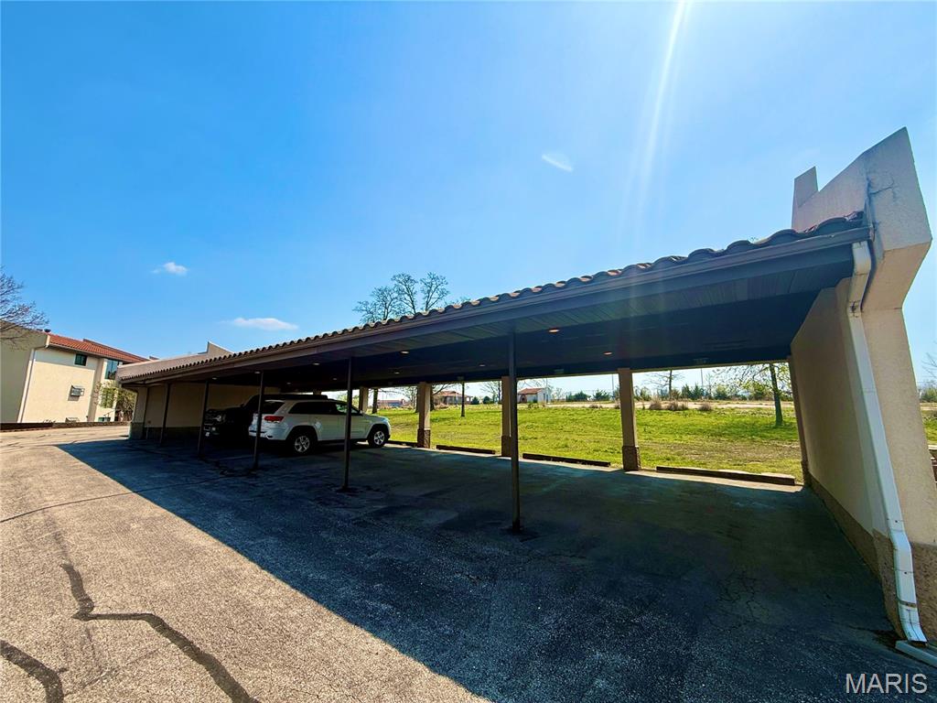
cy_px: 352
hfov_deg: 102.1
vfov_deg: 85.7
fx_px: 379
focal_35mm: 14
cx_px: 468
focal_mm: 2.22
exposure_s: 1/3663
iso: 50
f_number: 2.2
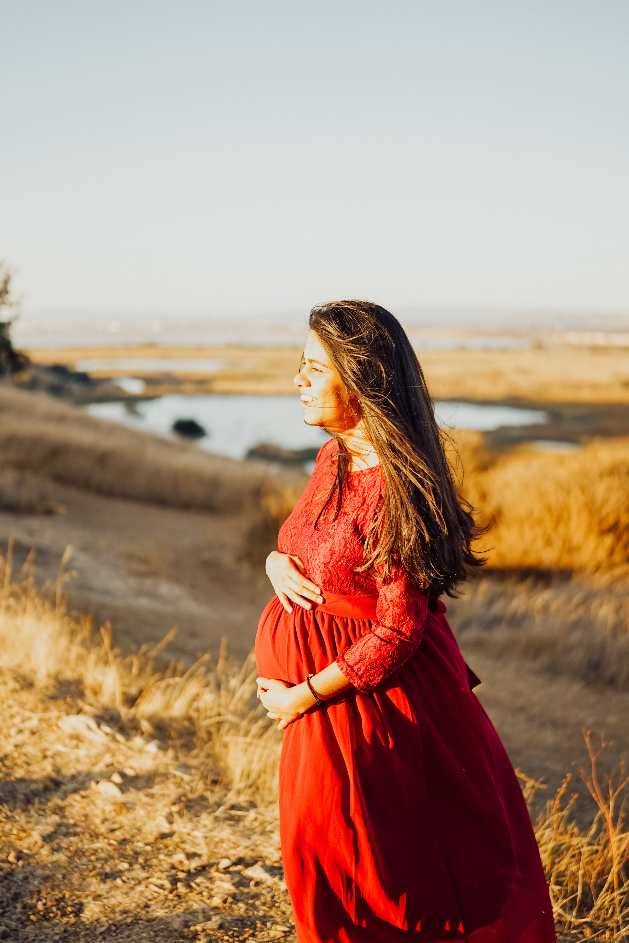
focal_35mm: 35
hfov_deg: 37.9
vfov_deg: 54.4
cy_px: 472
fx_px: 917
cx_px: 314
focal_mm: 35
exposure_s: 1/1600
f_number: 1.4
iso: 100
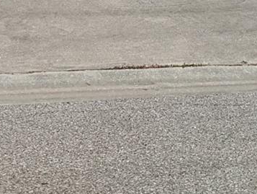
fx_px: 930
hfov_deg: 15.7
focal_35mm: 125
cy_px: -208
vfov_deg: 10.8
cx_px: 160
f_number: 1.8
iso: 100
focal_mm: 4.26
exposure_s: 1/1088
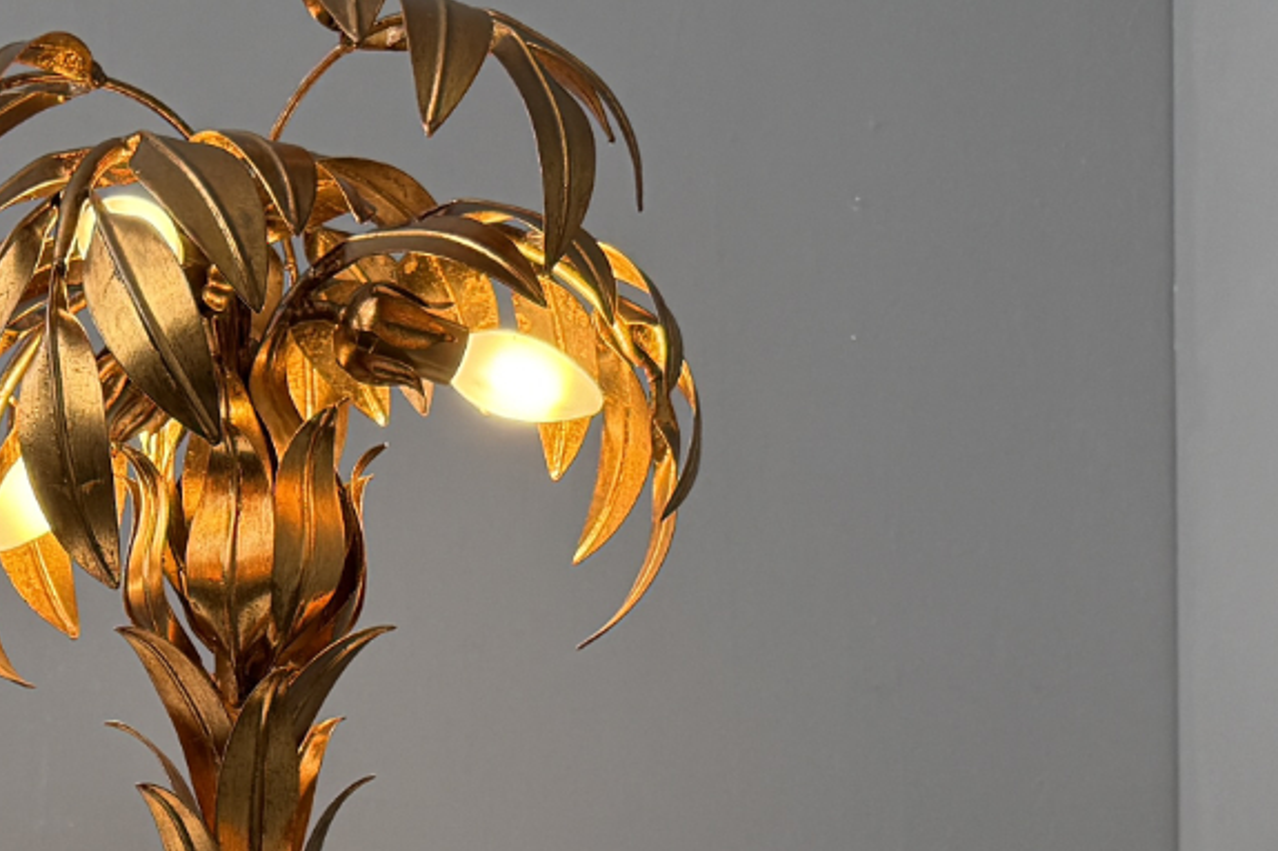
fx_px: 2804
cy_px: 1343
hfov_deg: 24.1
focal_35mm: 79
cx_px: -118
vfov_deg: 15.6
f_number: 1.8
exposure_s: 1/230
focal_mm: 6.8
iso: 125
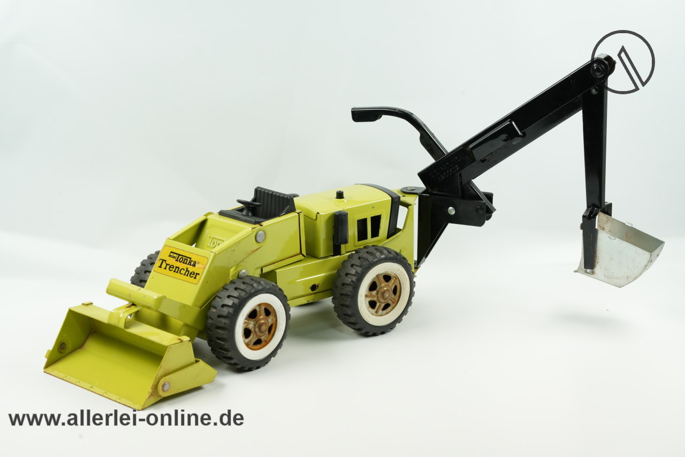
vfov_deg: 15.2
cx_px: 342
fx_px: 1712
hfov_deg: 22.6
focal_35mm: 90
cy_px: 228
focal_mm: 90
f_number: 11
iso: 1600
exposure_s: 1/60
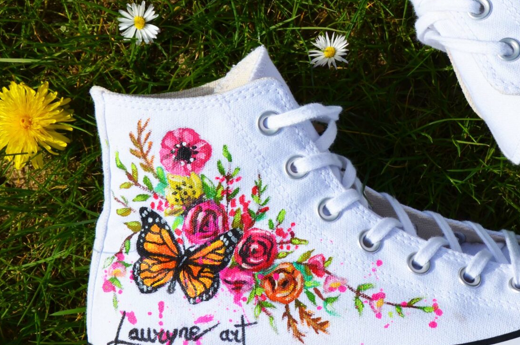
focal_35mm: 87
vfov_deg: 15.5
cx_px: 381
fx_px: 1257
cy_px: 78
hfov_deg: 23.2
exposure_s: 1/320
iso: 100
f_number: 9
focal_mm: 25
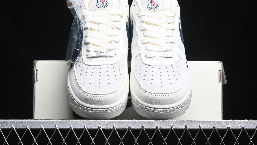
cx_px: 129
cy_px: 67
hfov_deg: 26.9
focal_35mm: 79
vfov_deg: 15.3
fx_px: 538
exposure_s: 1/60
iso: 160
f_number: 6.3
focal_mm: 50
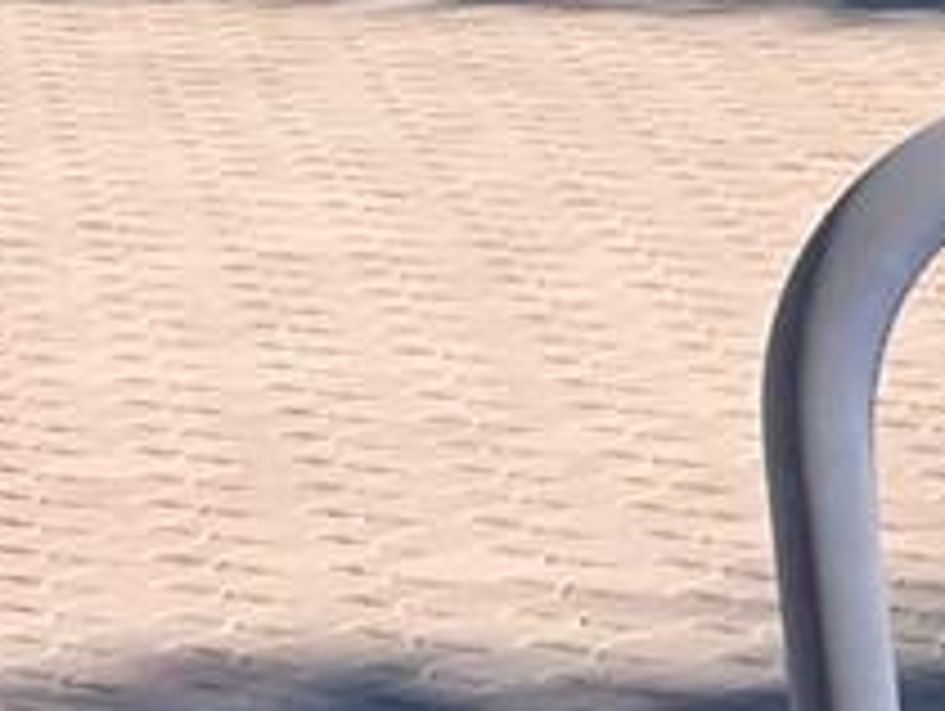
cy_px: 288
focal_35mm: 198
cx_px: 3424
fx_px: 5411
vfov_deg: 7.5
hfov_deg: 7.7
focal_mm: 4.25
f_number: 1.8
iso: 25
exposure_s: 1/2075
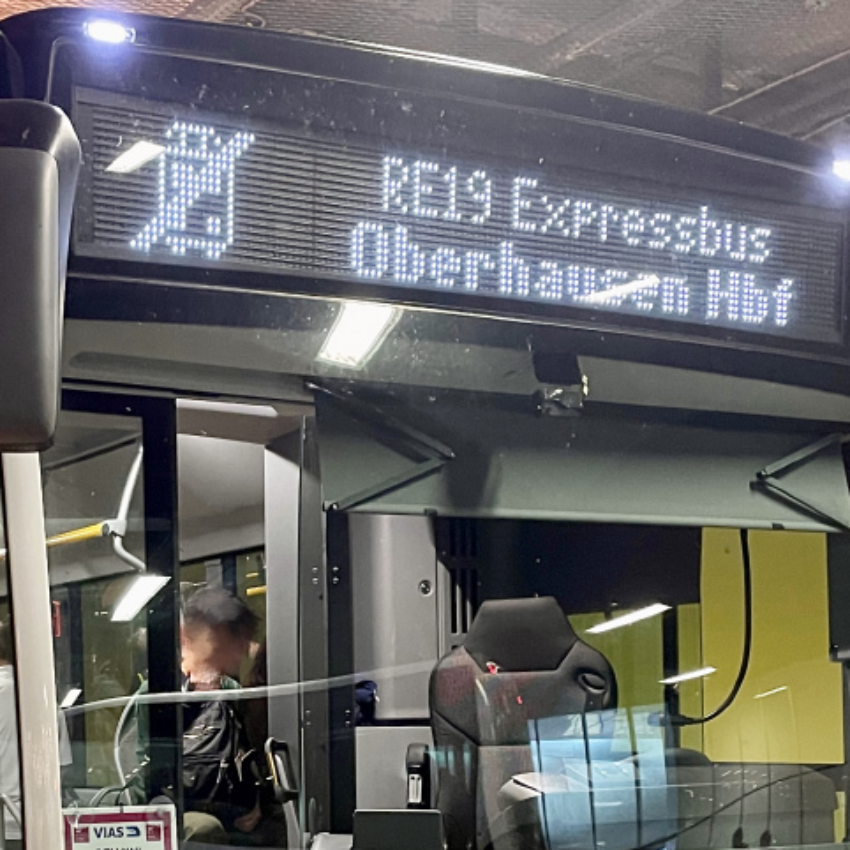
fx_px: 1722
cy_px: 733
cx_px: 194
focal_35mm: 62
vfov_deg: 26.9
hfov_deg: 27.3
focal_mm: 4.2
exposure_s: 1/50
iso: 400
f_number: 1.6
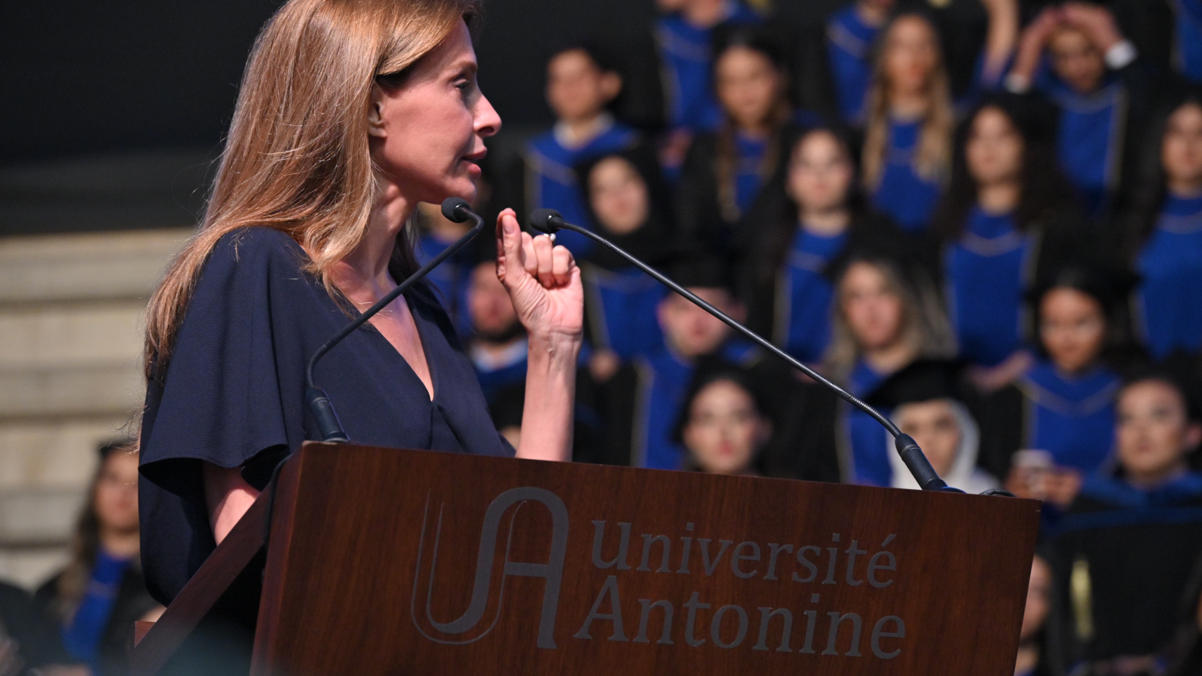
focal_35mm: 210
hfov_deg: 10.3
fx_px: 6693
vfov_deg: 5.8
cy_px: 340
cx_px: 601
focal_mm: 200
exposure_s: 1/250
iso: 4000
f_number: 6.3
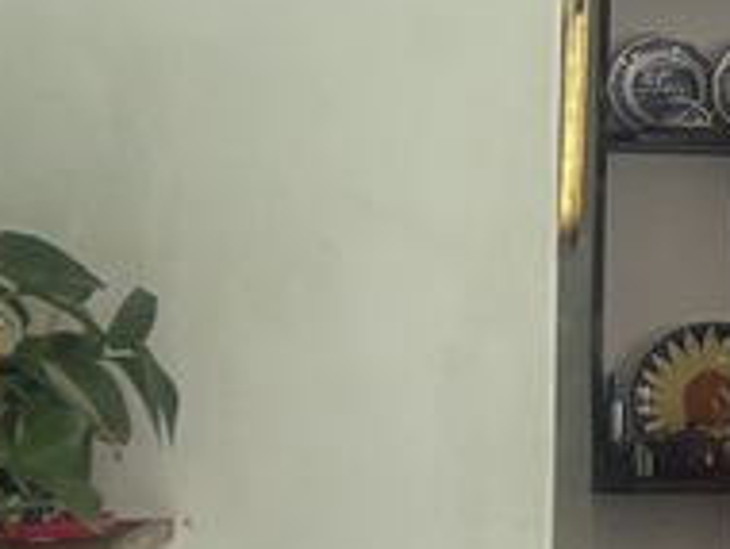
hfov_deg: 9.7
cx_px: 2094
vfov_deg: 9.1
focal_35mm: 164
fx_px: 3463
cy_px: 207
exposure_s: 1/93
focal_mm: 5.96
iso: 125
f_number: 1.6
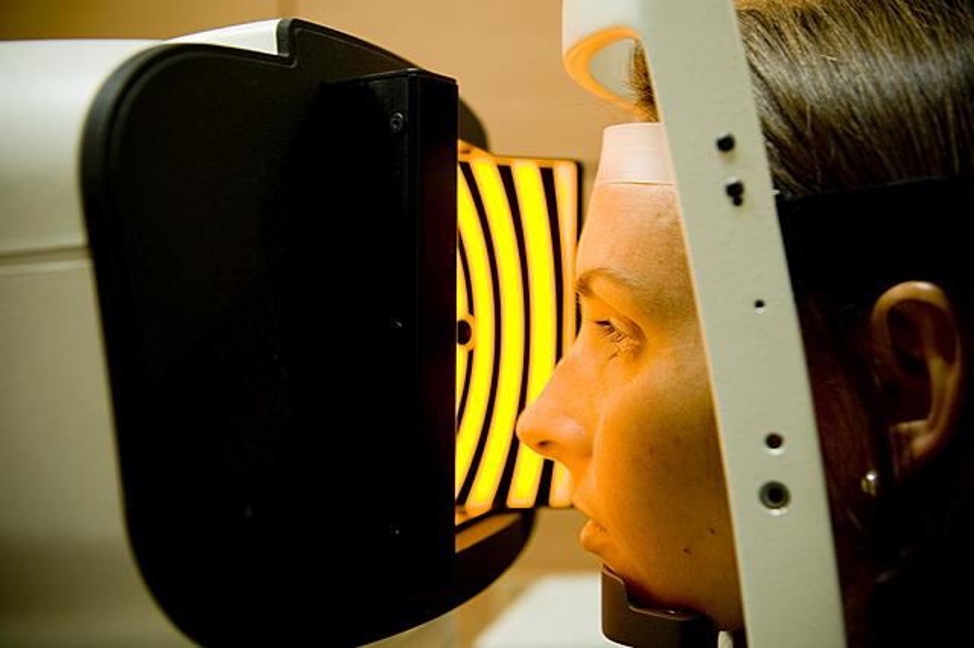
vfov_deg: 27.0
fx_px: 1352
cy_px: 324
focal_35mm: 50
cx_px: 487
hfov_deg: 39.6
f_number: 5
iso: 1250
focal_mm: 50
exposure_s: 1/60
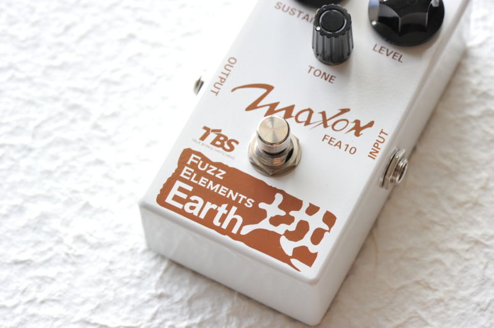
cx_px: 247
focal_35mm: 105
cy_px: 164
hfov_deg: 19.5
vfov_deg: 13.0
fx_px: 1440
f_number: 10
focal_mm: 105
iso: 800
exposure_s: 1/25
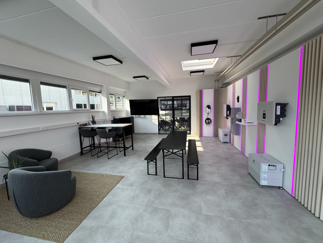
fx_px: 131
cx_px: 162
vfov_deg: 85.7
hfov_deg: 102.1
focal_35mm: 14
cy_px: 122
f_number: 2.2
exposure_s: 1/495
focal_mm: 2.22
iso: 125
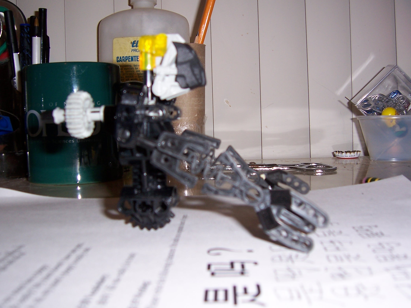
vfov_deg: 35.1
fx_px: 487
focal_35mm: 41
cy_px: 149
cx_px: 203
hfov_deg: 45.8
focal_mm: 6
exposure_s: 1/60
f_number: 3
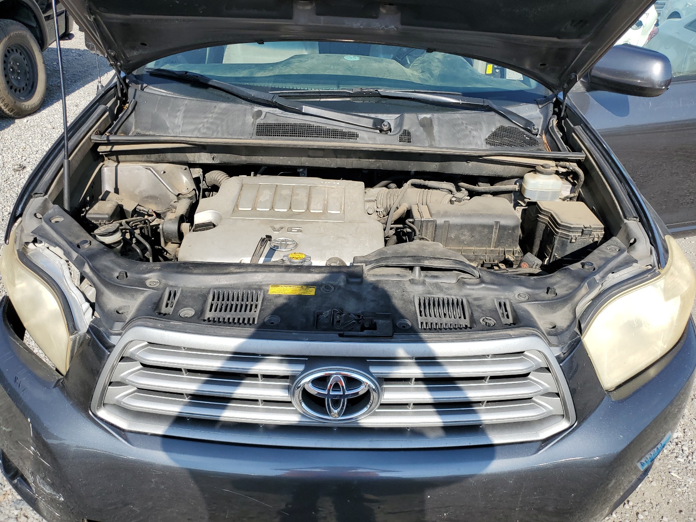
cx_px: 348
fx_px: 523
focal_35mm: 26
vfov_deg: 53.1
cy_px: 261
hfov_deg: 67.3
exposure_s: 1/2000
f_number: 1.5
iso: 50
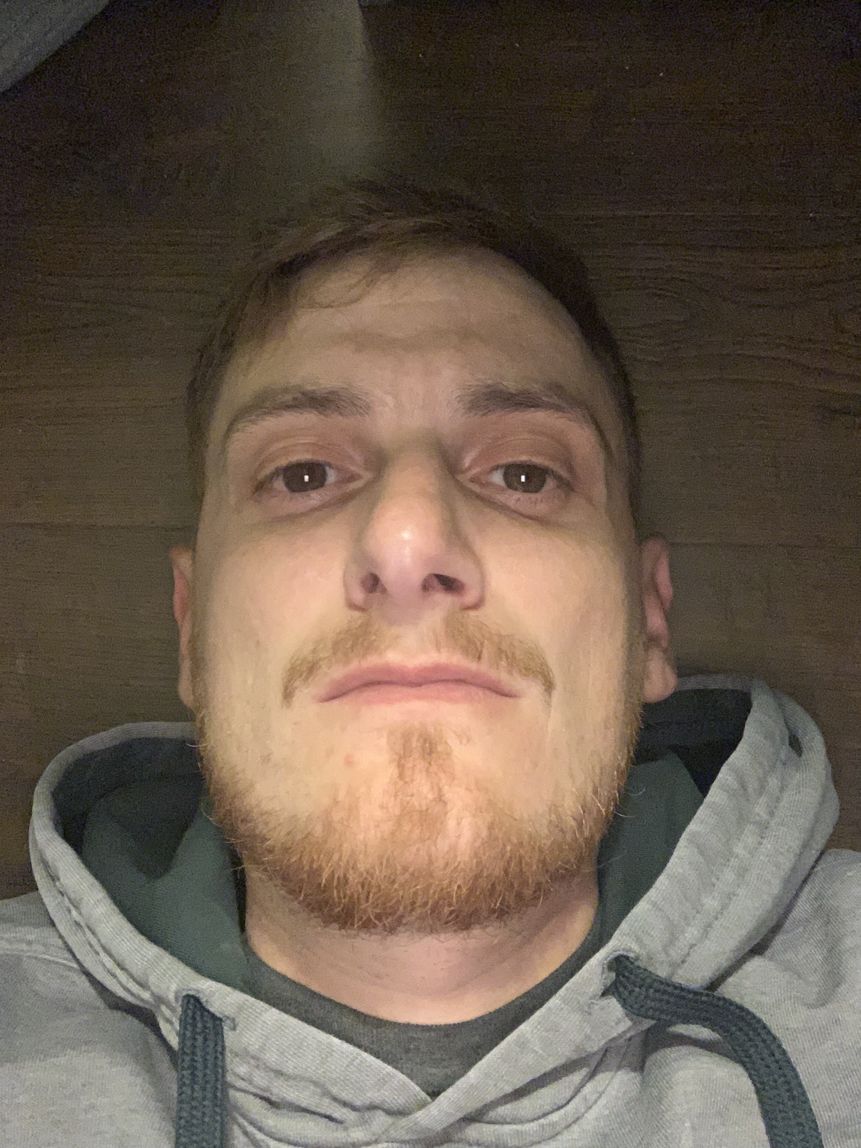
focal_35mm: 32
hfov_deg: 44.2
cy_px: 574
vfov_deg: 56.8
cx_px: 430
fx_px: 1061
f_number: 2.2
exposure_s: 1/24
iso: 500
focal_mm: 2.87
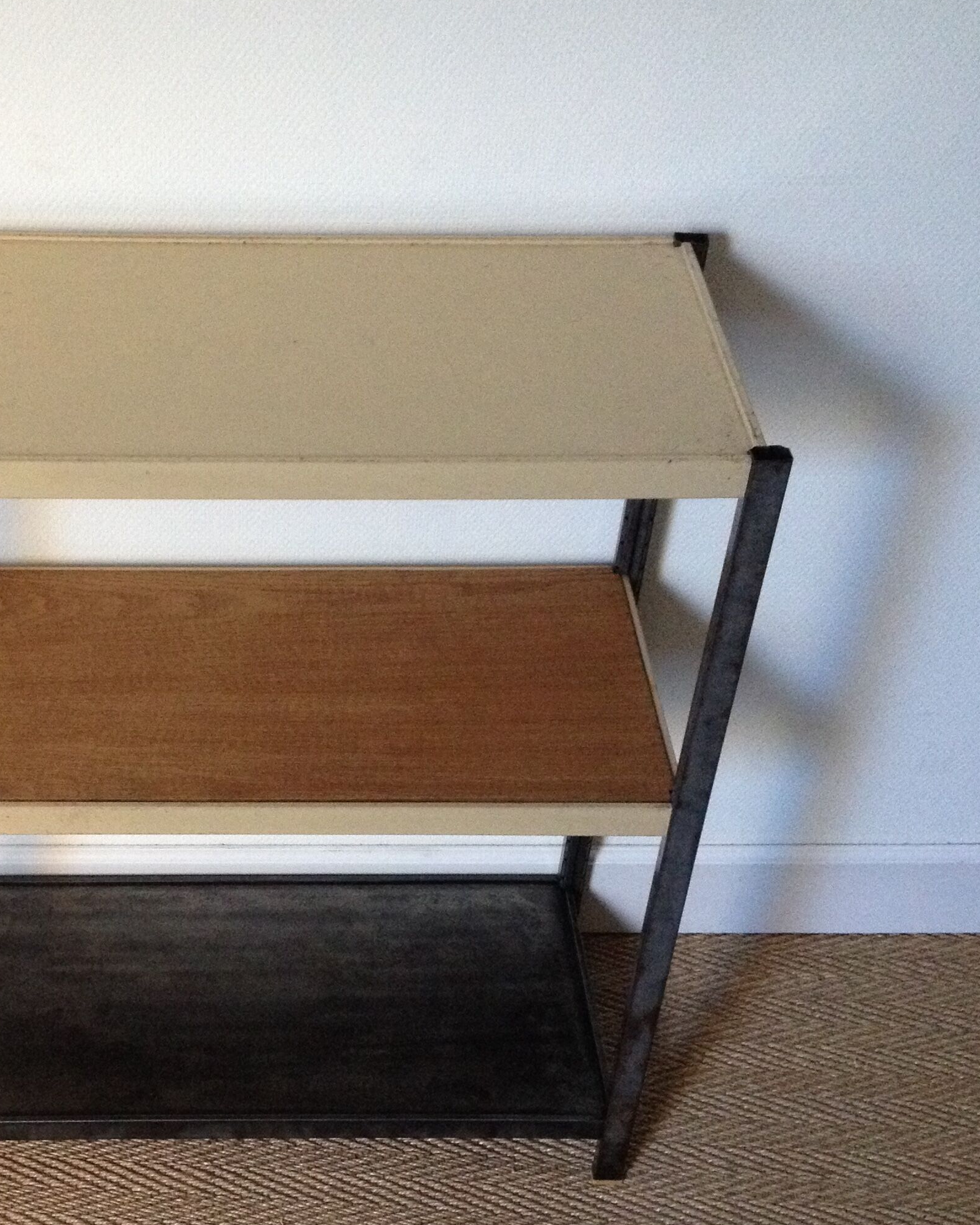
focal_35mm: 56
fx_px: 2030
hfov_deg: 26.8
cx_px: 244
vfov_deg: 33.4
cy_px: 789
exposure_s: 1/17
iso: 320
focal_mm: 4.28
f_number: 2.4
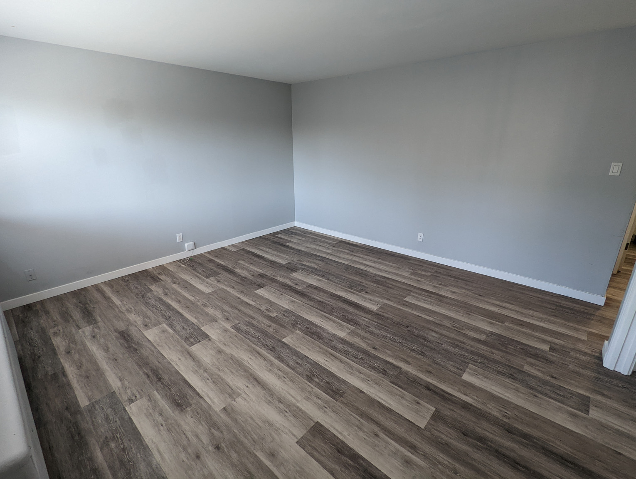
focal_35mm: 16
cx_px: 318
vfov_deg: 78.2
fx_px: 294
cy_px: 240
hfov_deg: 94.4
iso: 196
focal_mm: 2.35
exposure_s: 1/110
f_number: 2.2
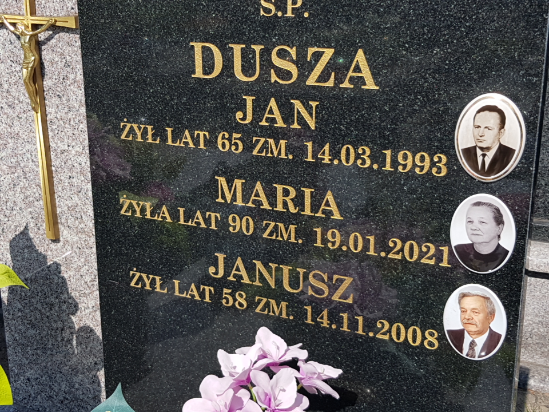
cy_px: 206
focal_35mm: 26
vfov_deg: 53.1
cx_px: 274
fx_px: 412
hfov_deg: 67.3
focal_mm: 4.2
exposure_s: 1/3128
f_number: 1.7
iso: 40
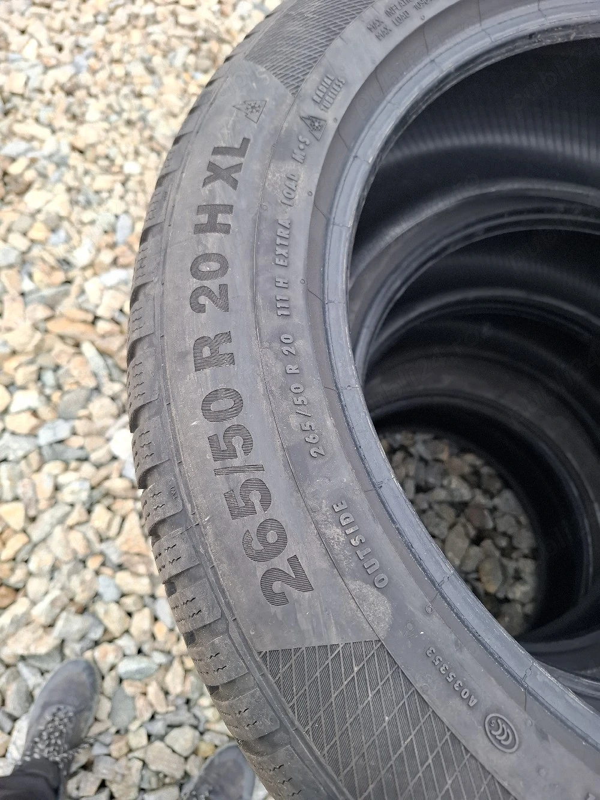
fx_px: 531
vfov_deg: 73.9
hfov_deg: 58.9
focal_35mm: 23
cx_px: 300
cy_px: 400
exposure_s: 1/103
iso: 50
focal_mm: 5.54
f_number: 1.8
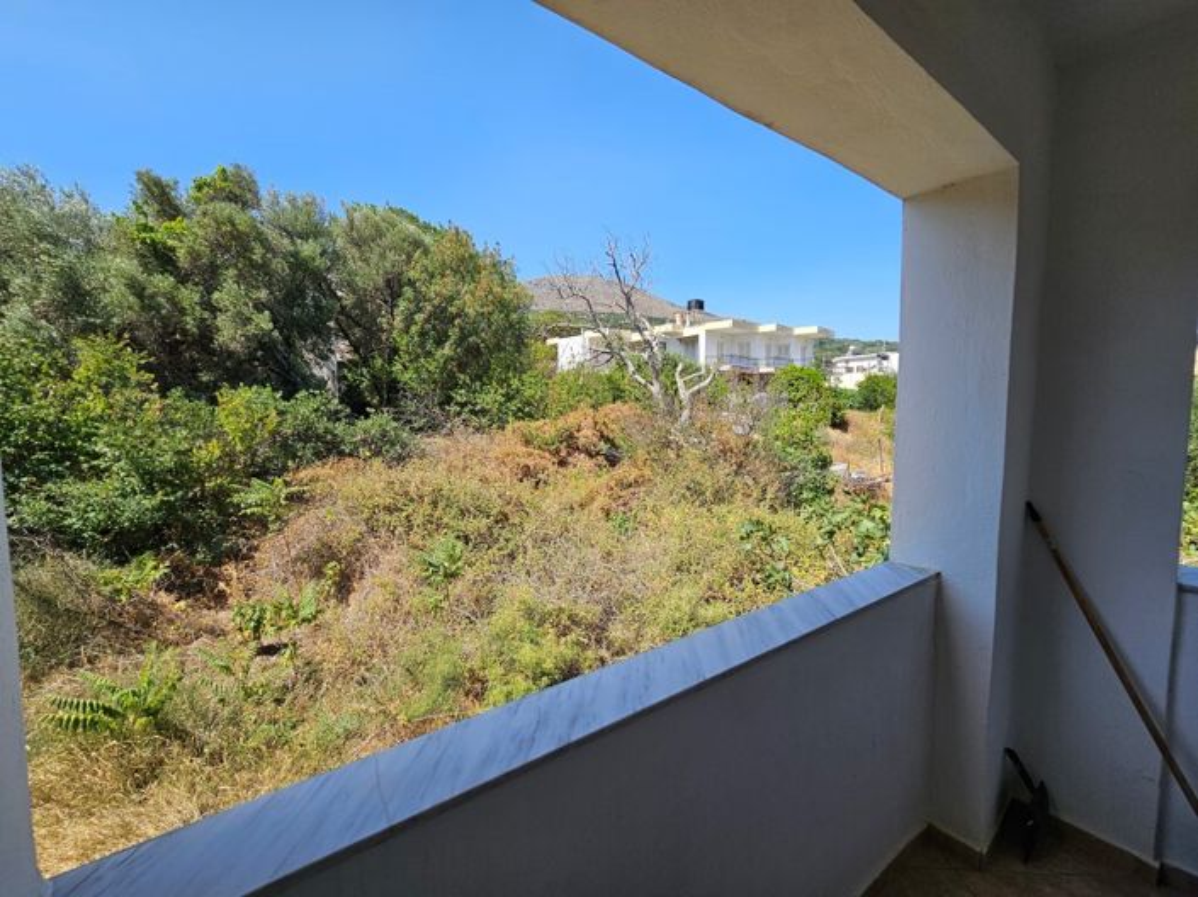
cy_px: 448
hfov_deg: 106.2
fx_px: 450
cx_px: 599
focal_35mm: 13
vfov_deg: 89.9
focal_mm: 2.2
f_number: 2.2
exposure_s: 1/1139
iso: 50
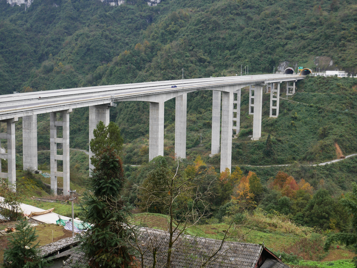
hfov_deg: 34.3
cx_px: 178
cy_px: 134
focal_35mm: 56
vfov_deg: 26.1
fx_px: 578
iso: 200
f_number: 5.6
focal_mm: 28
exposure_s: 1/125
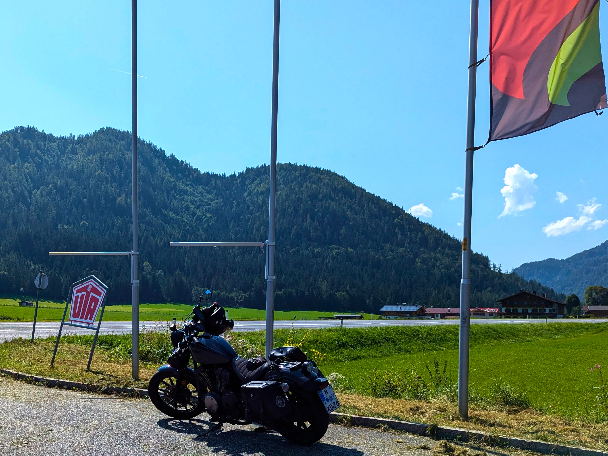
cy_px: 340
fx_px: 632
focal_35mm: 36
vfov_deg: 38.7
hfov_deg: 50.8
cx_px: 225
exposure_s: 1/3534
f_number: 1.85
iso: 43
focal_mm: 6.81
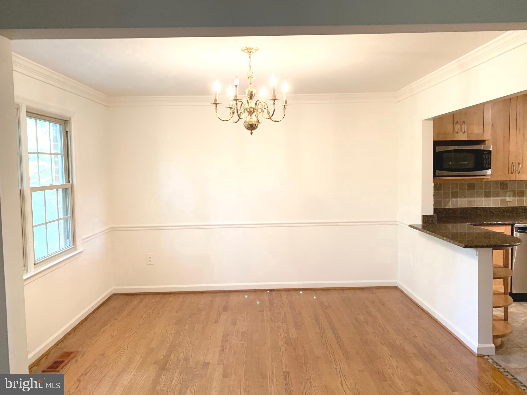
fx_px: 396
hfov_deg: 67.3
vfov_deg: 53.1
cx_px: 264
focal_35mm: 26
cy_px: 198
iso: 125
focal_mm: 4.25
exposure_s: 1/60
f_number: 1.8
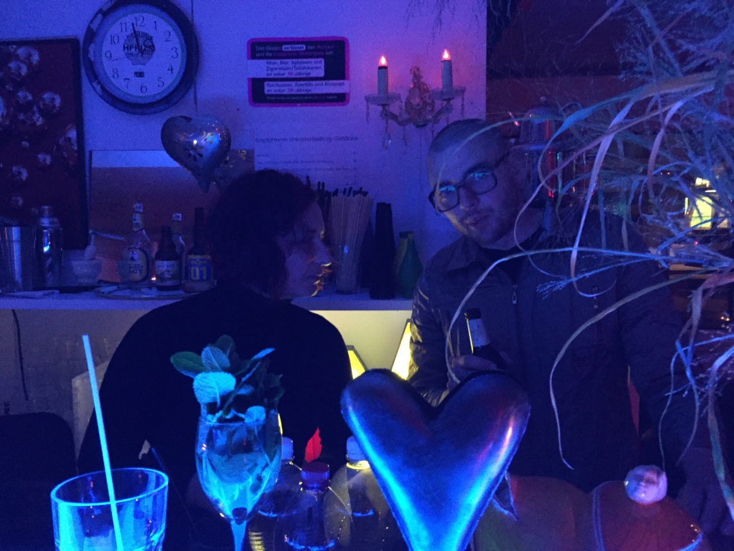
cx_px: 367
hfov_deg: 61.7
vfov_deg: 48.2
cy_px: 276
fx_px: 615
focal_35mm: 29
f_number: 2.2
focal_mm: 4.15
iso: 400
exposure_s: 1/17
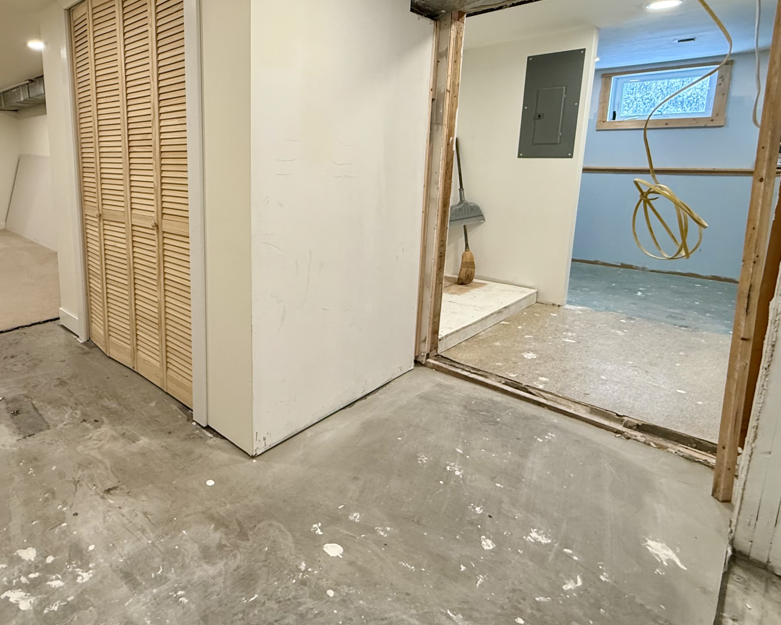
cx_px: 257
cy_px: 242
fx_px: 485
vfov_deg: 64.8
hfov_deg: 75.1
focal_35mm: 21
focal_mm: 2.22
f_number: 2.2
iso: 320
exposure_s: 1/60
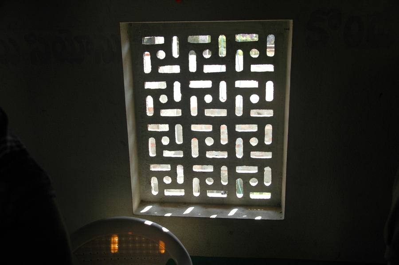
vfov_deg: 36.8
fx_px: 399
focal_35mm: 36
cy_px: 132
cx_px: 200
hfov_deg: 53.2
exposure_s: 1/60
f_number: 4
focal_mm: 24
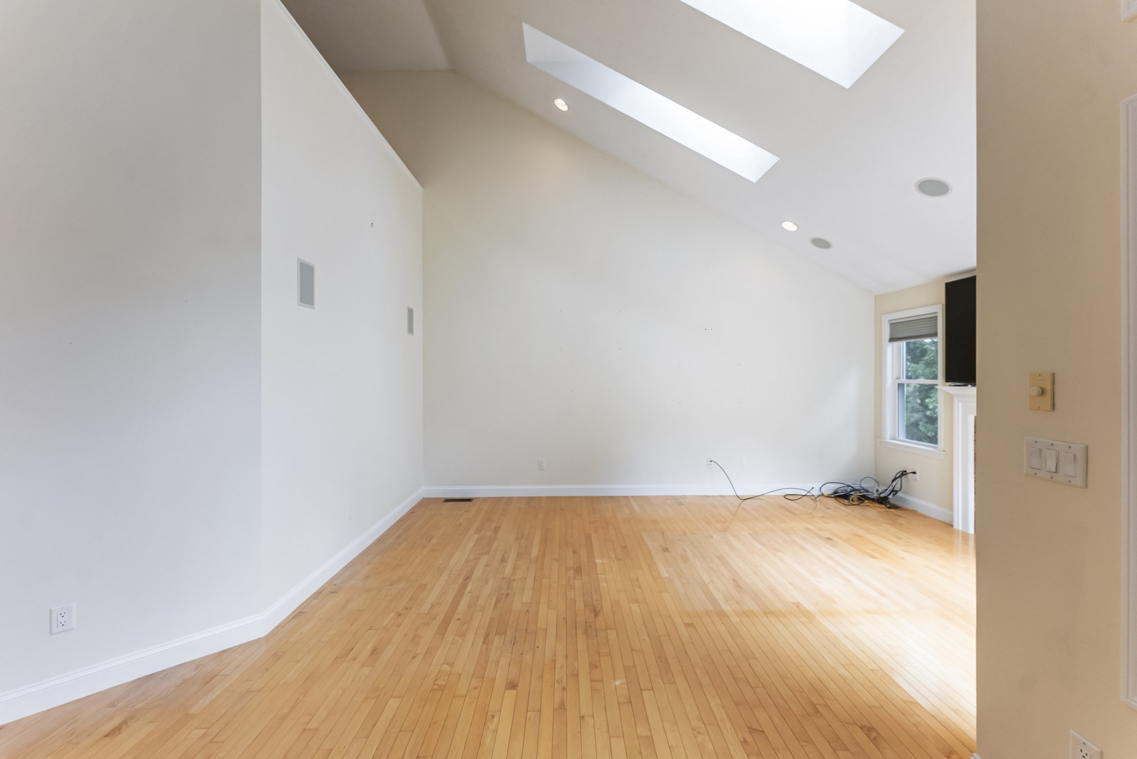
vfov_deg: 81.3
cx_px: 568
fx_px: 442
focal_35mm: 14
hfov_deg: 104.2
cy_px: 380
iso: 800
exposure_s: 1/100
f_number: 6.3
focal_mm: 14
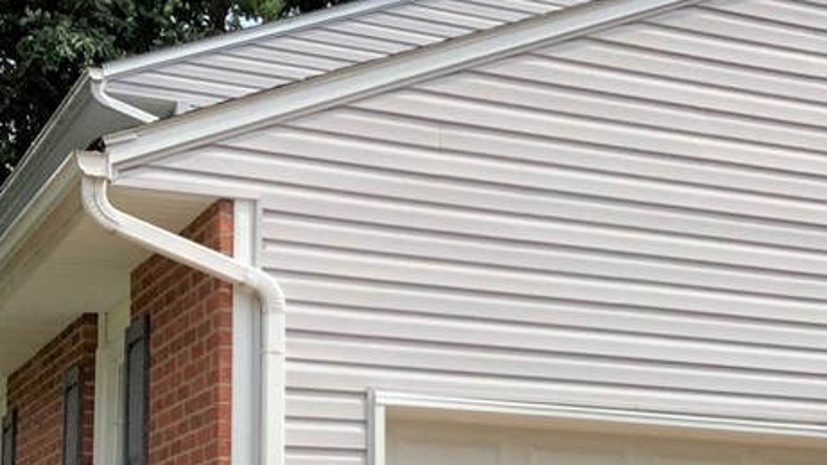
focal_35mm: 75
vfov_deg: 15.6
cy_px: 527
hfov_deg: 28.0
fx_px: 1644
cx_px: 558
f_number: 2.4
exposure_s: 1/1812
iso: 25
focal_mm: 3.3
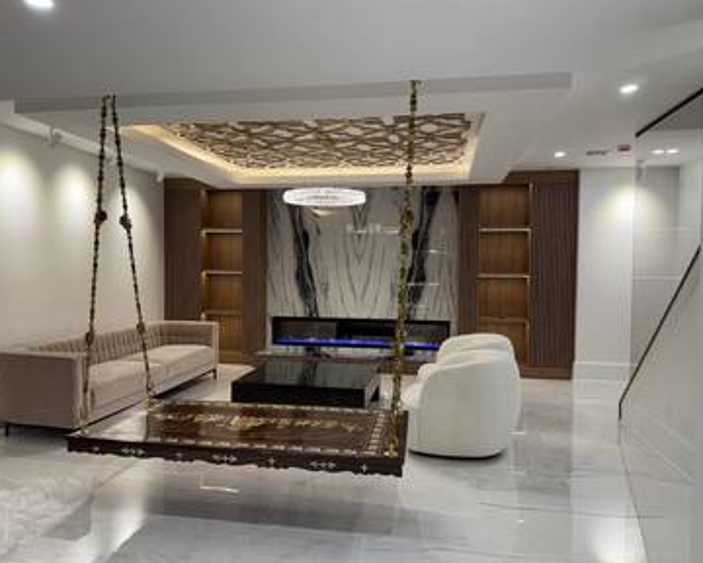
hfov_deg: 66.0
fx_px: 541
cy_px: 282
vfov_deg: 54.9
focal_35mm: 26
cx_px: 336
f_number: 1.78
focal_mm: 6.76
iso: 160
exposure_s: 1/120
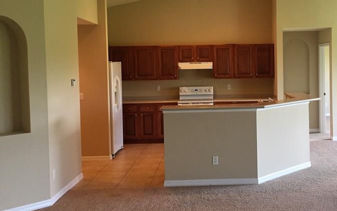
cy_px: 81
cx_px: 216
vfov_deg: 27.3
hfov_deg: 42.2
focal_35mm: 47
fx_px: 432
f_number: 2.2
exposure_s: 1/30
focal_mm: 4.15
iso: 80
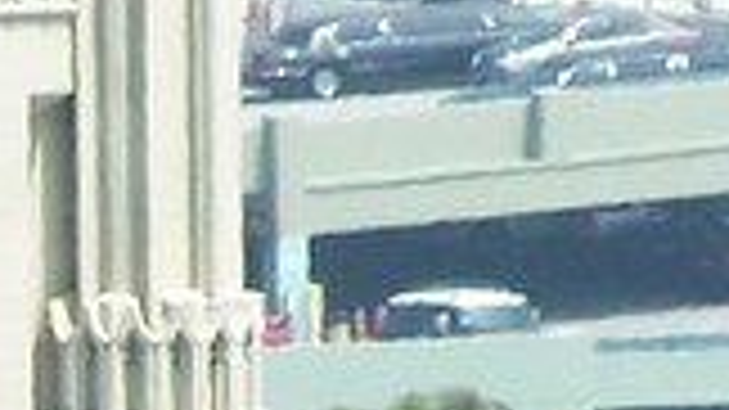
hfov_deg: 0.9
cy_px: 629
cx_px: 22
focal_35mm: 2306
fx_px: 44561
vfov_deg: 0.5
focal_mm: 44.4
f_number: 3.3
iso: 80
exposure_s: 1/1000
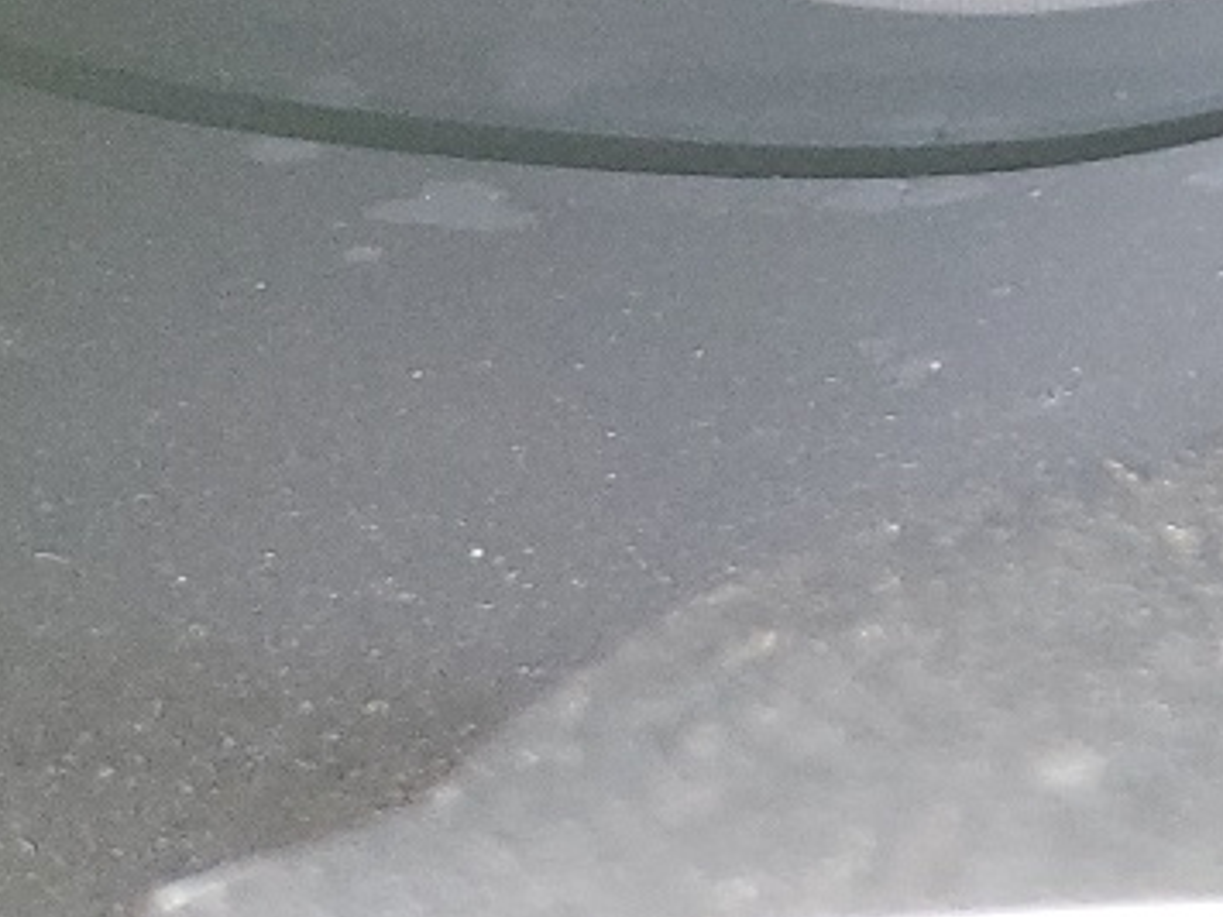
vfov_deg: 11.1
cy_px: -1089
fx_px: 4134
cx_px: 2511
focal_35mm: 117
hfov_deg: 14.0
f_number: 1.5
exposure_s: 1/60.2
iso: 153
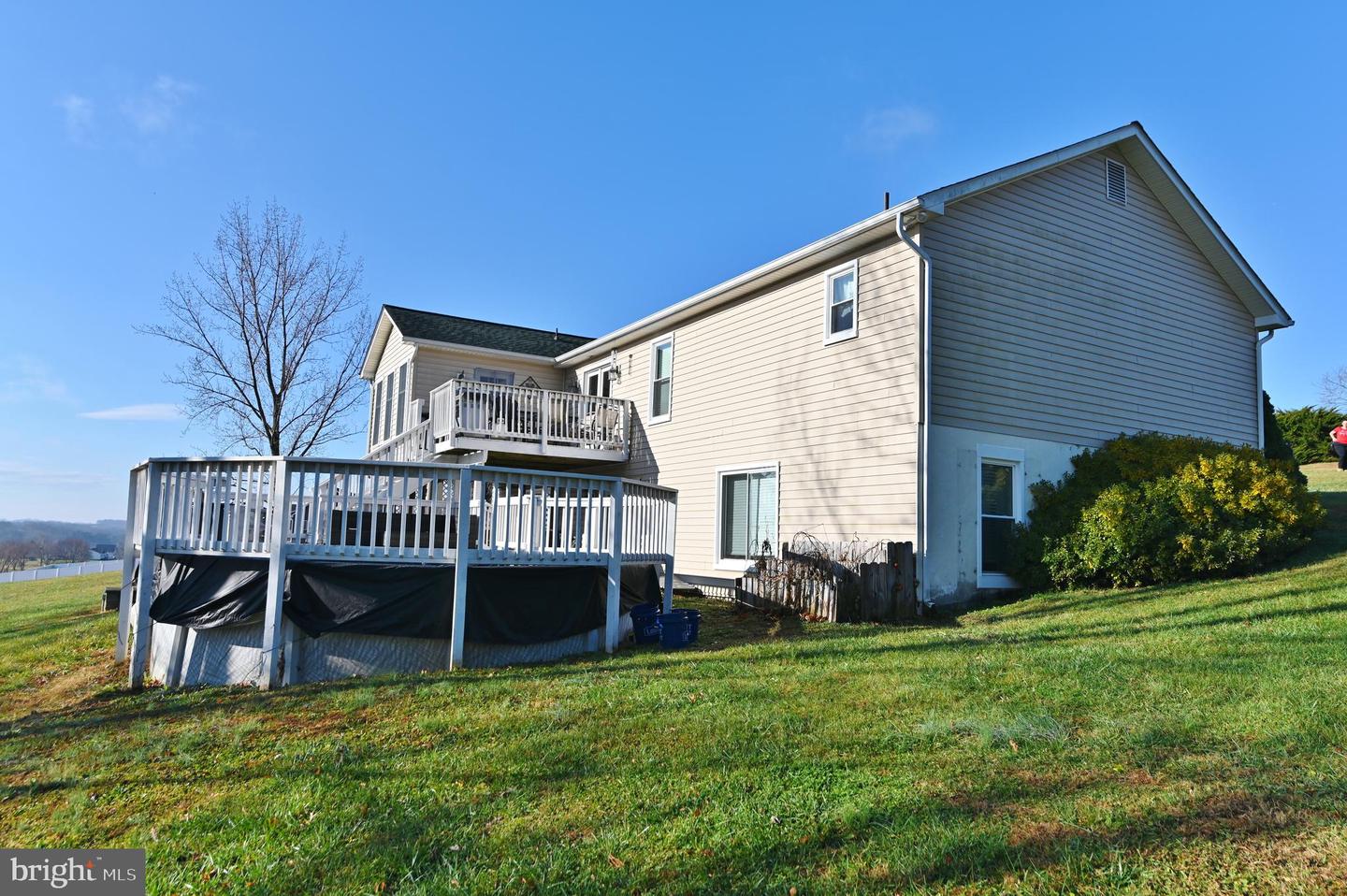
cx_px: 674
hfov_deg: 76.1
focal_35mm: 23
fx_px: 860
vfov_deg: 55.0
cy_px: 448
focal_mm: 23
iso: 100
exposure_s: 1/400
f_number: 7.1
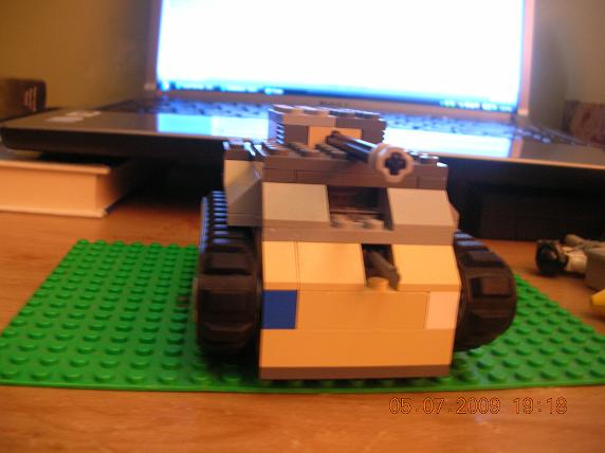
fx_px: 611
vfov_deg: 40.6
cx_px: 302
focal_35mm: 35
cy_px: 226
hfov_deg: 52.7
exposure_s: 1/5
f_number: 2.8
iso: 122
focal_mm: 5.8
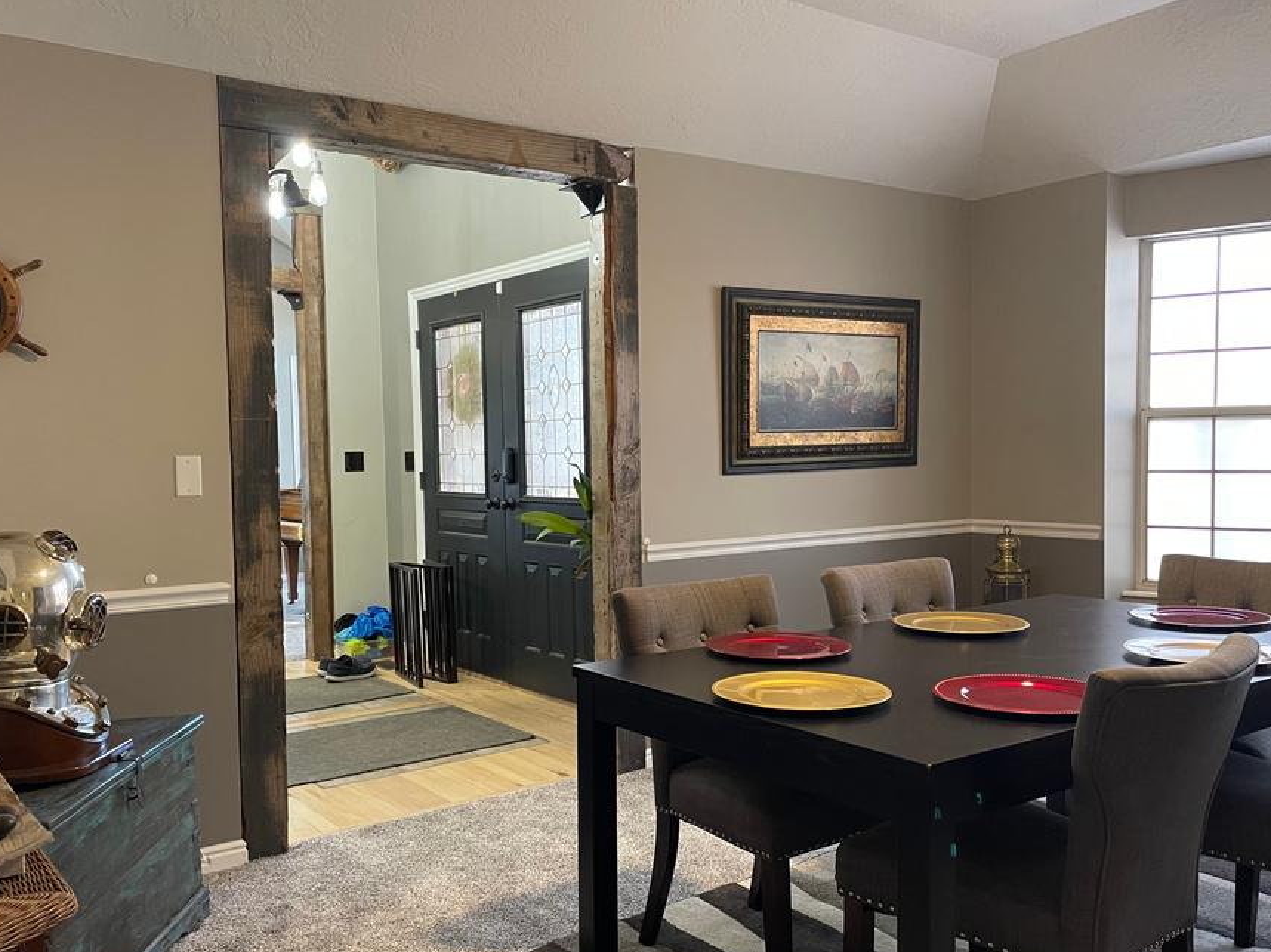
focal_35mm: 31
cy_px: 517
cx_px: 618
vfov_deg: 45.4
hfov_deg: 58.3
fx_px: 1138
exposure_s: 1/60
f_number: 1.6
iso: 320
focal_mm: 4.2
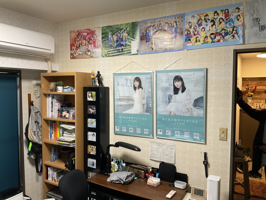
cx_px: 133
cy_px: 100
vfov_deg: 48.2
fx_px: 223
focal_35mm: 29
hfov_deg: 61.7
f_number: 1.8
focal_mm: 3
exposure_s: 1/60
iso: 100
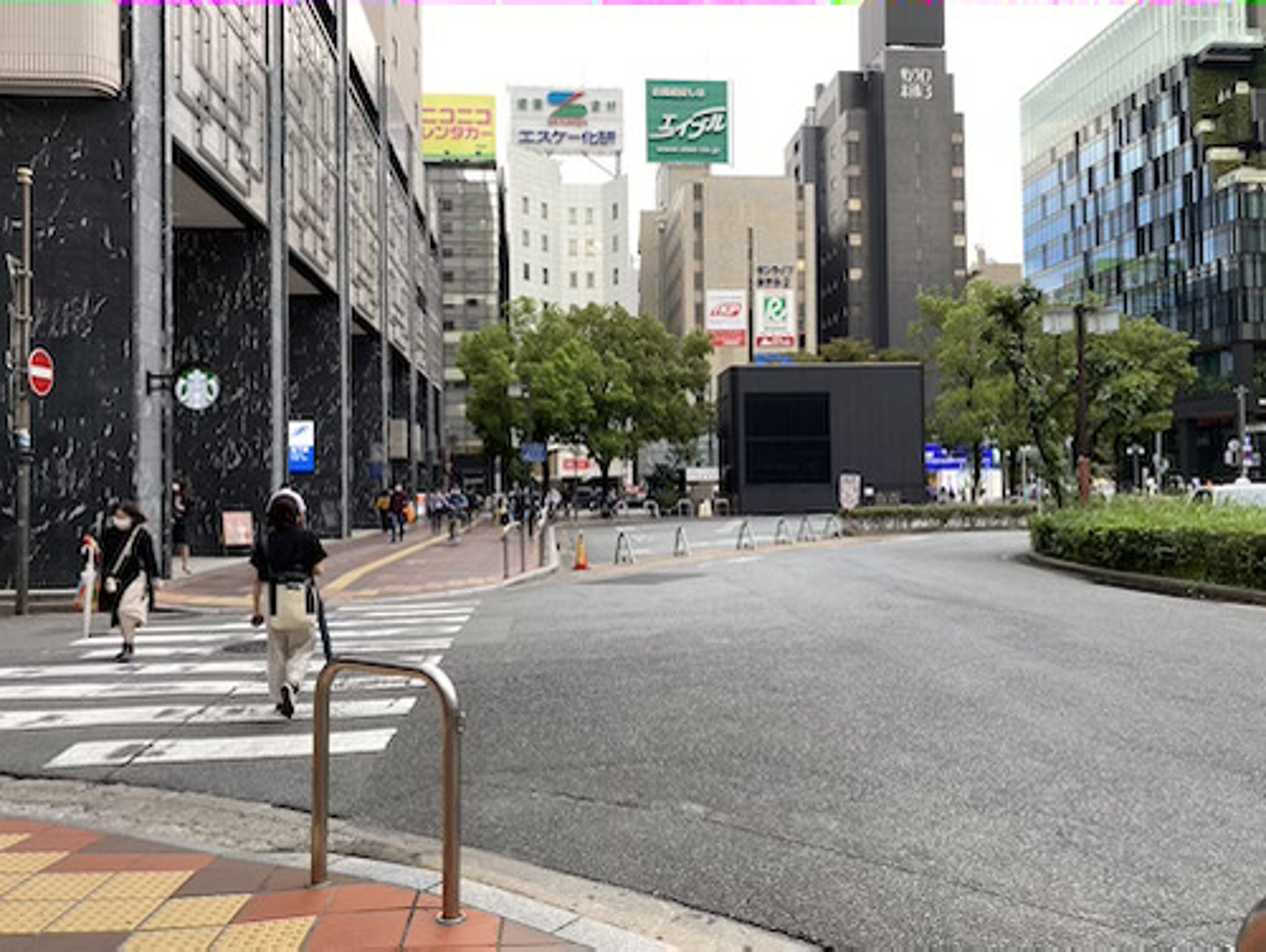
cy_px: 476
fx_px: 952
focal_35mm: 26
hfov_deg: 67.3
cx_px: 633
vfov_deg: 53.1
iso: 50
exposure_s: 1/120
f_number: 1.8
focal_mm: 4.25
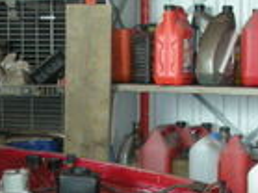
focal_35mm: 161
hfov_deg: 12.2
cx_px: 56
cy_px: 306
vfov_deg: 8.9
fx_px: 1199
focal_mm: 5.8
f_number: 2.8
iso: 162
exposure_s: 1/60
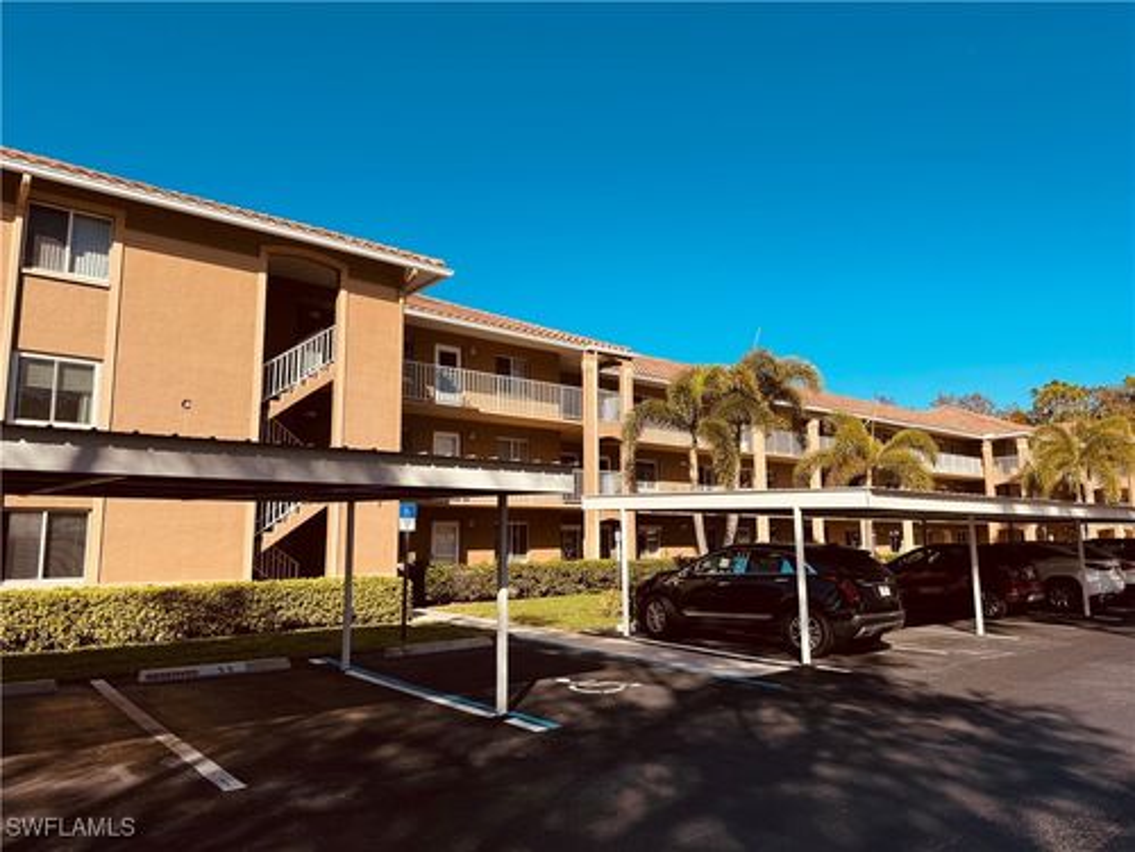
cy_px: 426
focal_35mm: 24
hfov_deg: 71.6
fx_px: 787
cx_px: 568
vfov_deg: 56.8
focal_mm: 6.86
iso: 80
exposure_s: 1/4608
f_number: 1.78
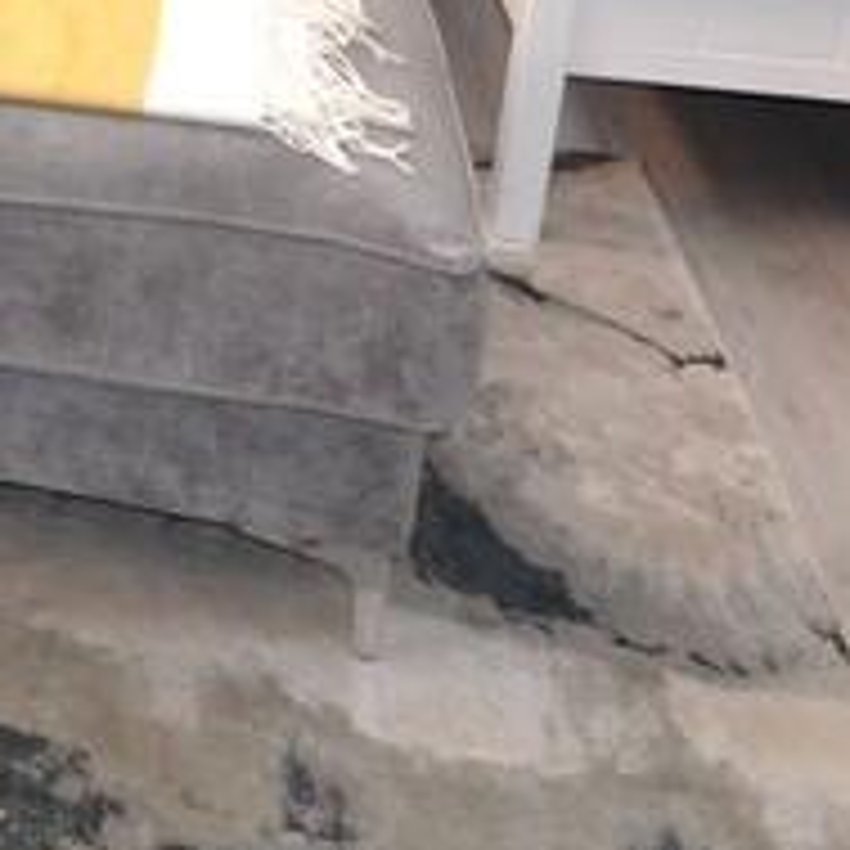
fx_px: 1917
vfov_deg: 21.4
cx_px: -324
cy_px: -389
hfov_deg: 21.9
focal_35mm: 69
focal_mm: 10
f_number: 4
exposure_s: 1/160
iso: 100
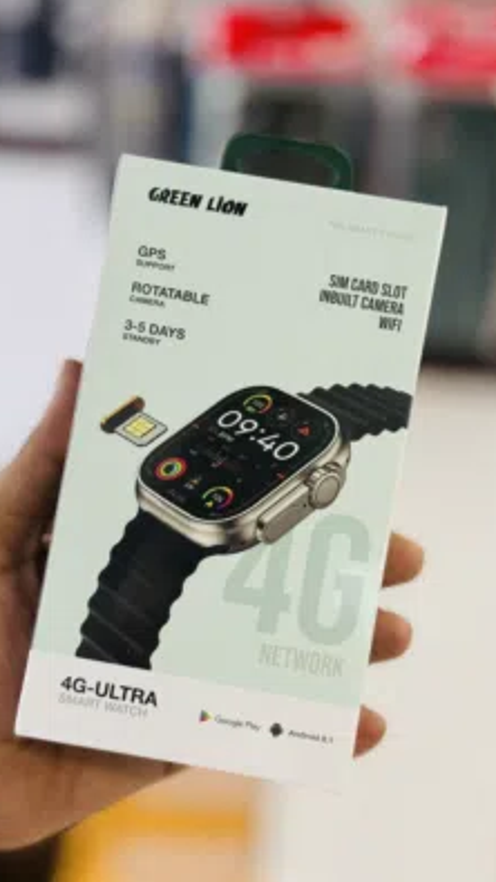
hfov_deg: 22.6
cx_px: 239
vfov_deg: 39.2
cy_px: 444
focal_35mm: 53
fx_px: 1240
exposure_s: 1/114
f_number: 1.78
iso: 100
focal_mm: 6.76
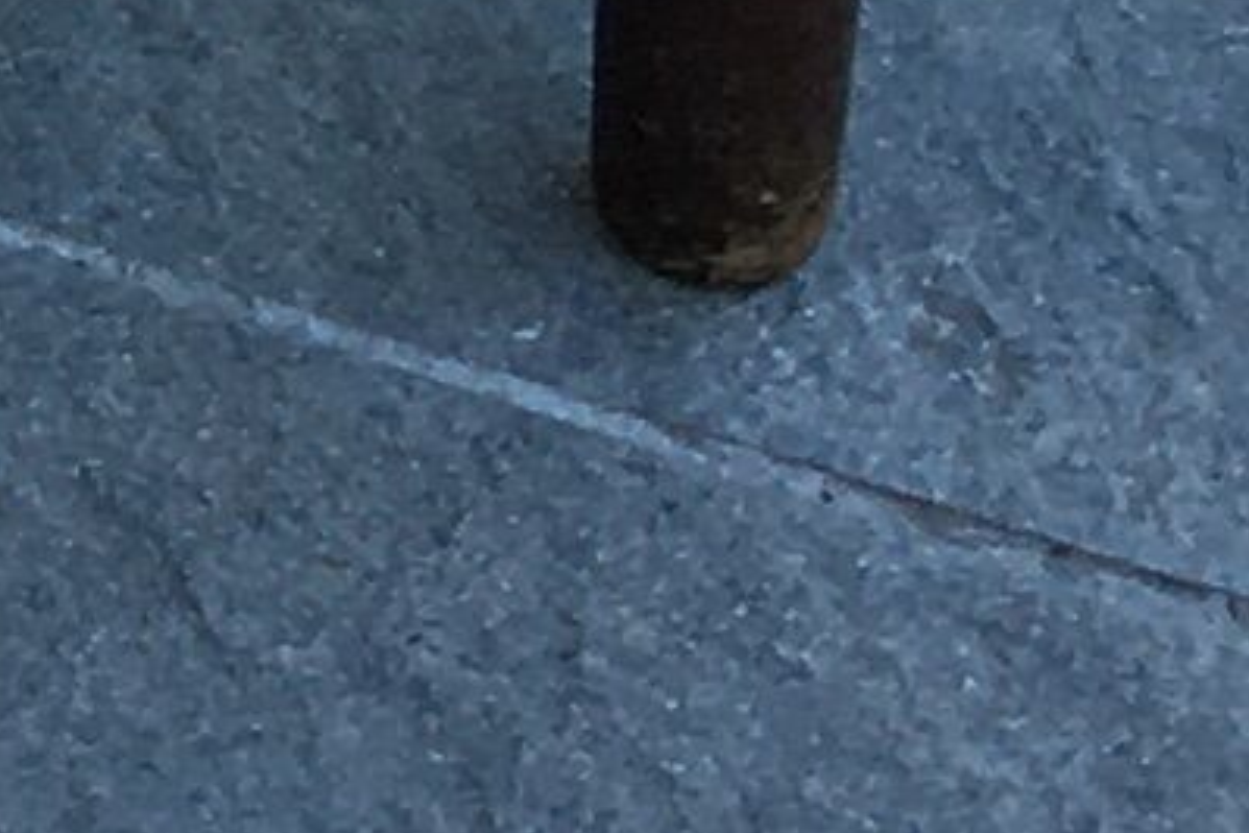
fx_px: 10581
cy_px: -2950
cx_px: -1956
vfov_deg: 4.1
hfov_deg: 6.4
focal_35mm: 305
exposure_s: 1/100
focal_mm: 4.15
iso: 25
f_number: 2.2
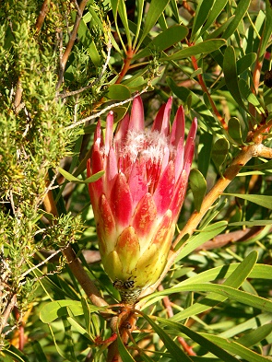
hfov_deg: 7.4
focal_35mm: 200
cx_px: 136
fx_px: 2094
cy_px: 181
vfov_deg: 9.9
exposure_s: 1/200
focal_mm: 50.8
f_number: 7.1
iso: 64
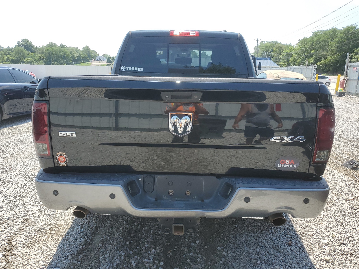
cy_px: 134
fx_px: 270
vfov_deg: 53.1
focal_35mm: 26
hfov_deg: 67.3
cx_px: 180
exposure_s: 1/1667
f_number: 1.5
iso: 50
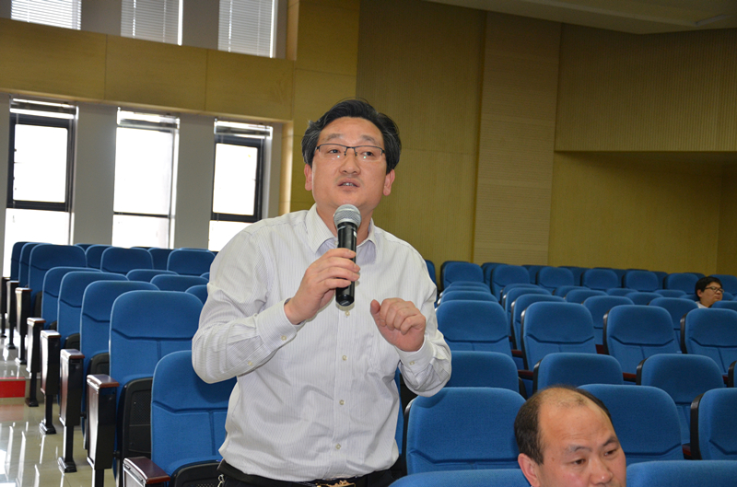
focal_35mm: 48
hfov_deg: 41.2
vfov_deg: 27.9
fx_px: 980
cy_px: 244
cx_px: 368
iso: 800
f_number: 4.2
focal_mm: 32
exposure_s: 1/60
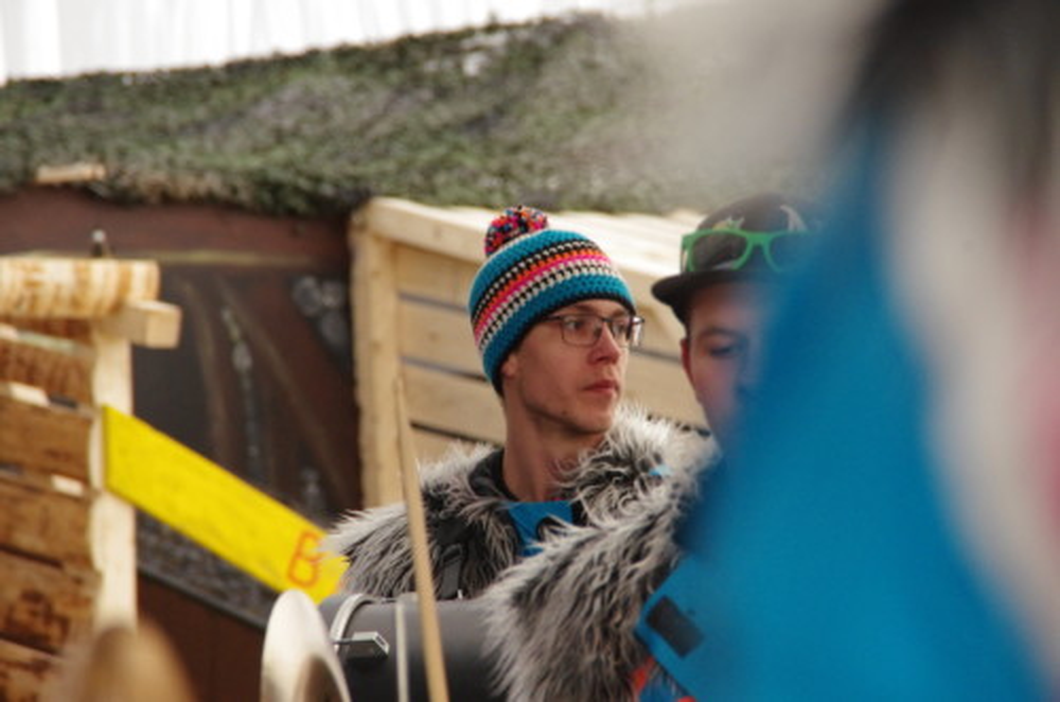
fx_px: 8814
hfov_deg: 6.9
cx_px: 530
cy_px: 351
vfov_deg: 4.6
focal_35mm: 300
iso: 3200
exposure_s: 1/250
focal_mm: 200
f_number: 9
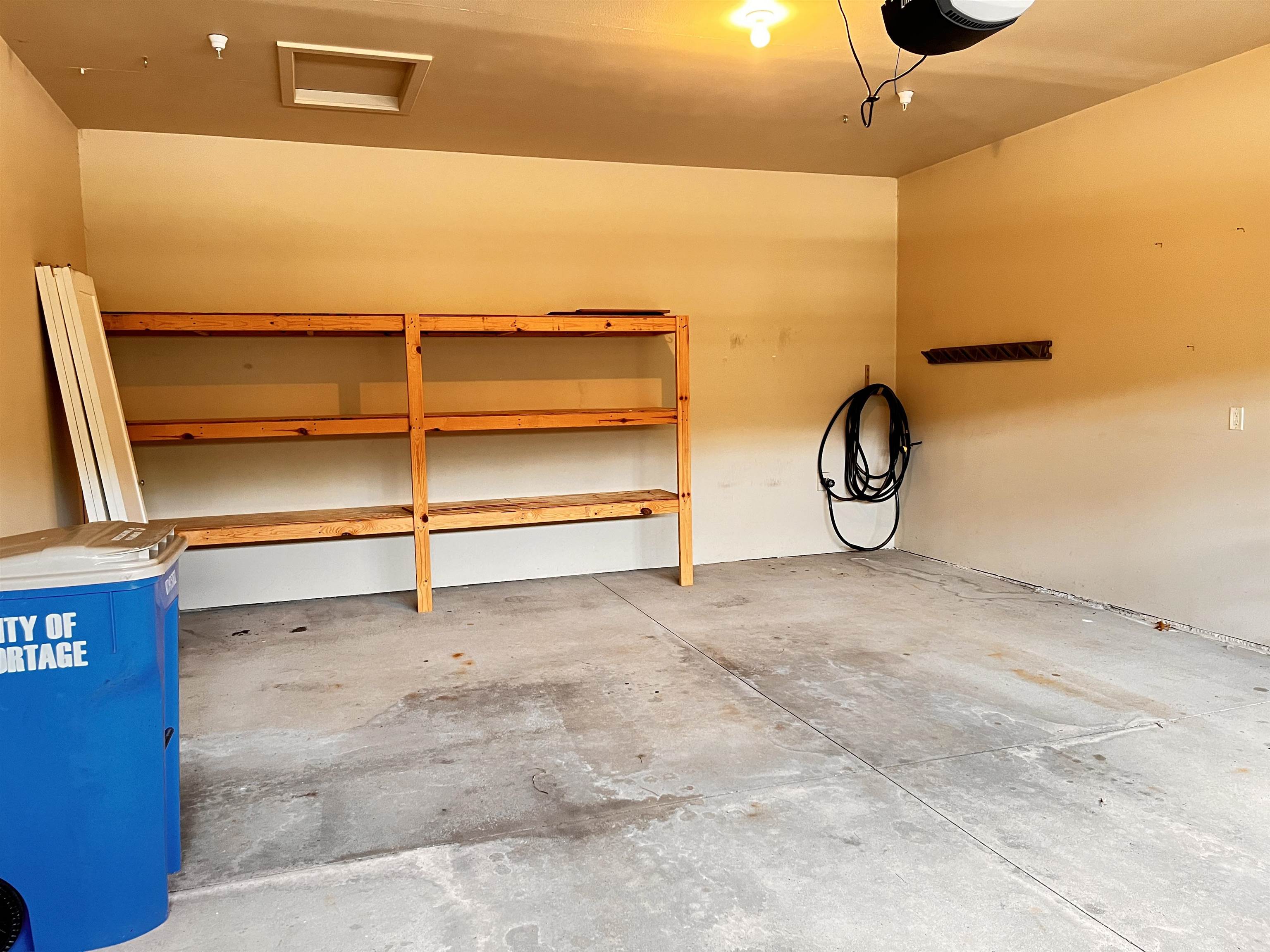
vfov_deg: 53.1
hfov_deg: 67.3
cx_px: 635
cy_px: 476
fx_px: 954
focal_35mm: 26
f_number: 1.6
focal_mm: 5.1
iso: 500
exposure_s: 1/60
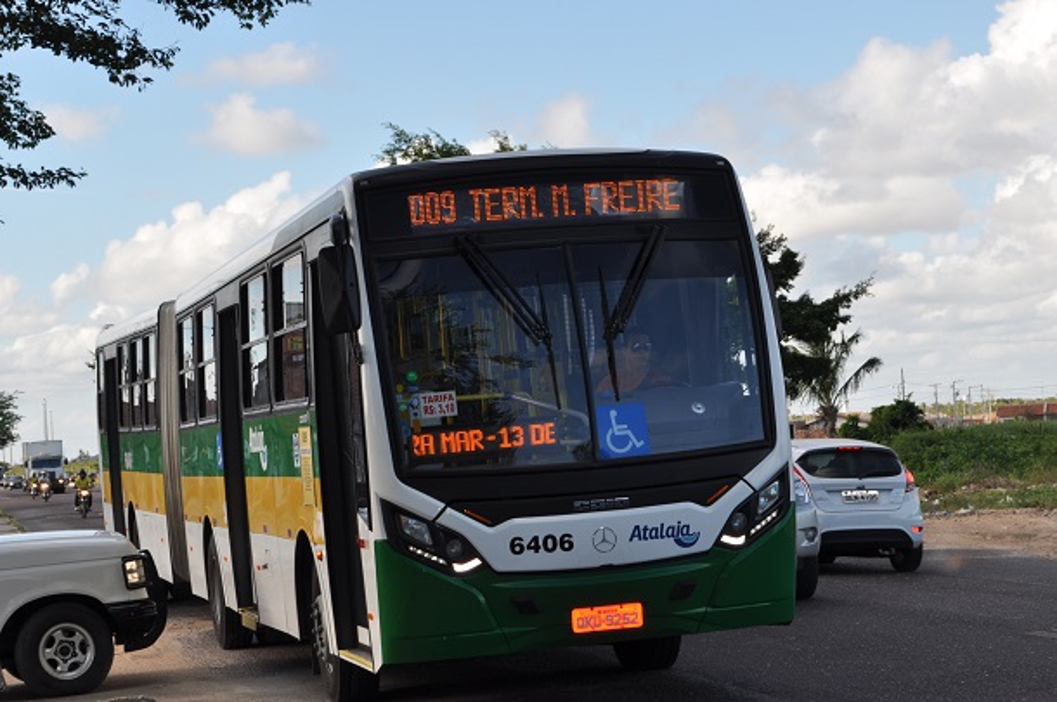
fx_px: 2419
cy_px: 351
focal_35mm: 82
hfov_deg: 24.6
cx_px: 528
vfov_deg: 16.5
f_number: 10
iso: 200
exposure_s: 1/200
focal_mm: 55
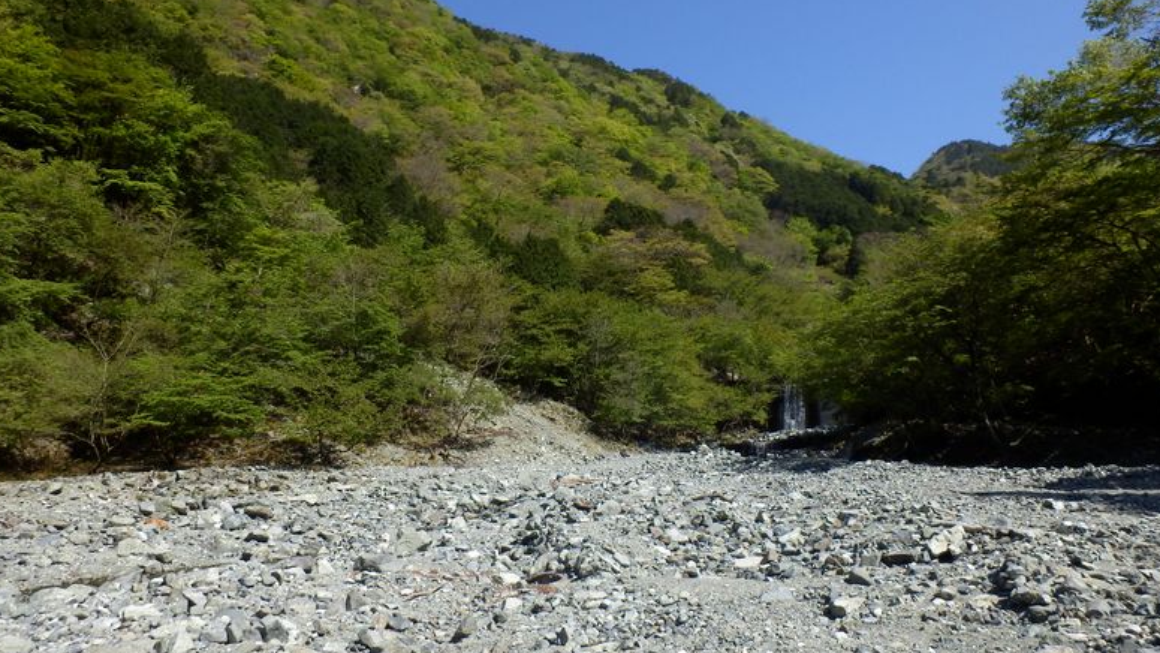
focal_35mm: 27
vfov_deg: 42.6
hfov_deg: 69.9
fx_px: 831
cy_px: 250
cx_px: 581
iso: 80
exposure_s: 1/200
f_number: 7.9
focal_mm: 4.2
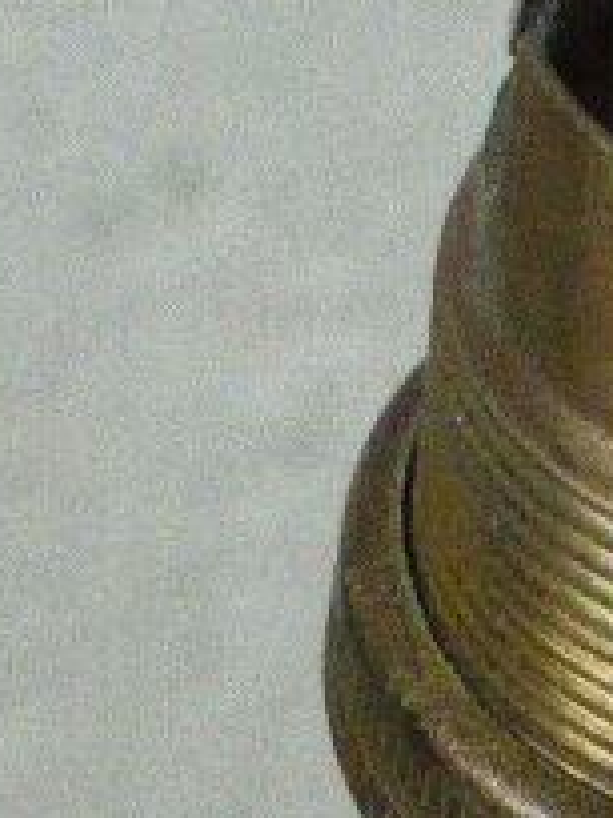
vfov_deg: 6.1
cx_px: 926
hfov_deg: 4.5
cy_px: 160
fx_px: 7721
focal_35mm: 327
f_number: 5.3
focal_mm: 17.1
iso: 1600
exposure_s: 1/250
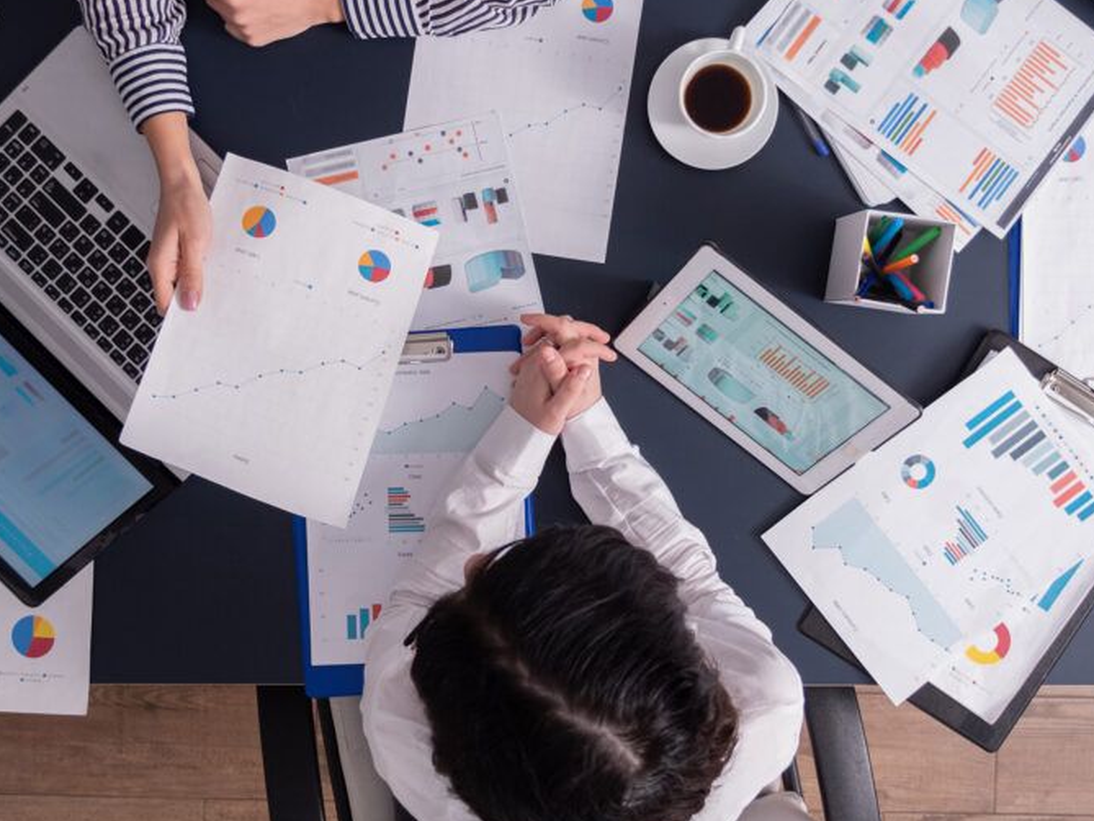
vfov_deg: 29.7
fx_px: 1549
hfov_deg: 38.9
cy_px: 370
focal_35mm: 49
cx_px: 489
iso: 800
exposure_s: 1/60
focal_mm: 16
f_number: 2.8
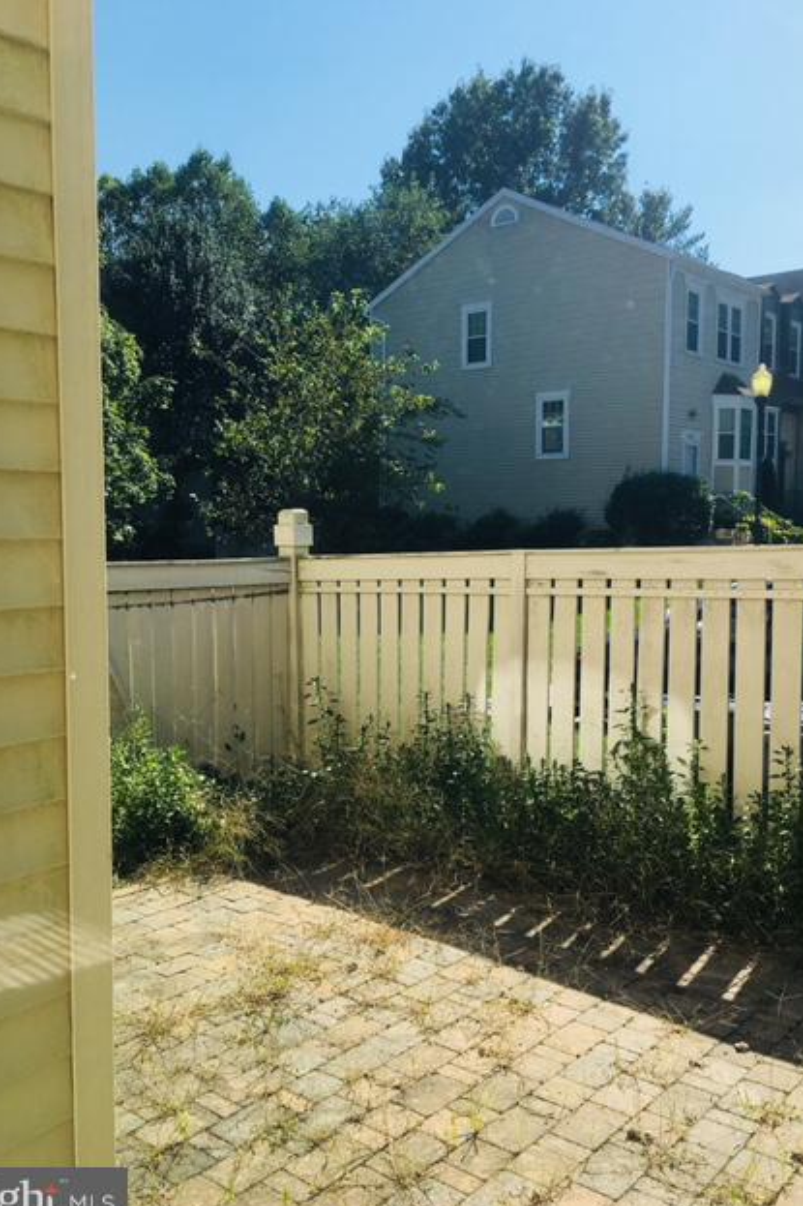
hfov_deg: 42.3
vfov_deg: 60.3
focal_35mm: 31
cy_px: 614
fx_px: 1038
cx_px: 391
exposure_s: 1/1241
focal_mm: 4.15
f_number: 2.2
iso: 25
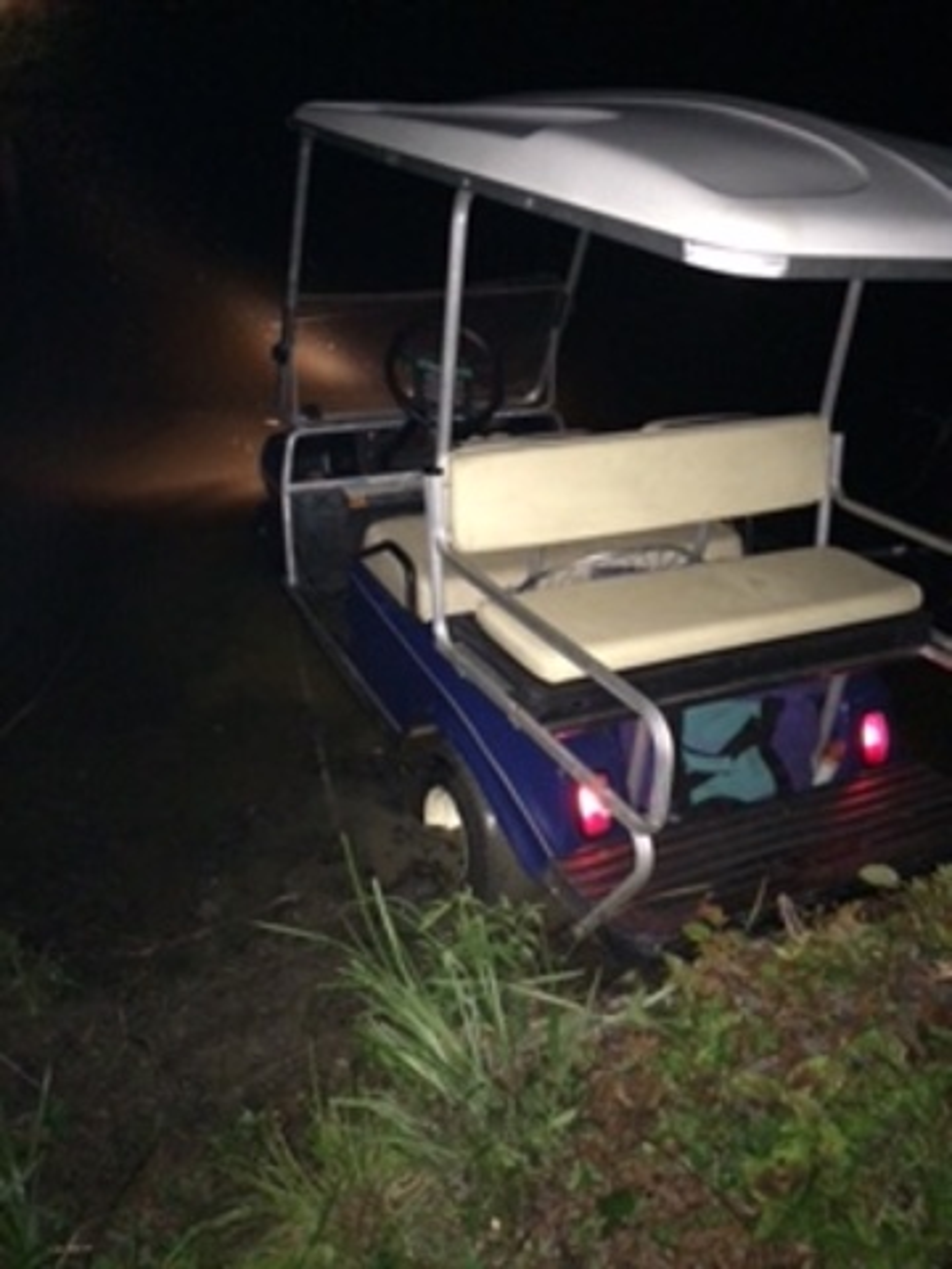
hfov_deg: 48.2
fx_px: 1063
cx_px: 476
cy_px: 634
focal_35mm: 29
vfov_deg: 61.7
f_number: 2.2
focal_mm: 4.15
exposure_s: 1/16
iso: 800
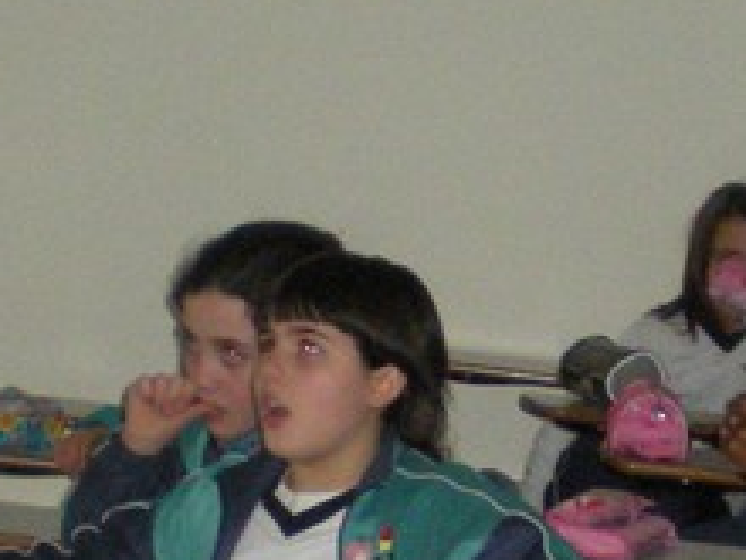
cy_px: 550
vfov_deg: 8.3
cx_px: 597
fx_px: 3814
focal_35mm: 177
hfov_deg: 11.1
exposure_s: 1/60
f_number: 3.1
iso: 293
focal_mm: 6.3
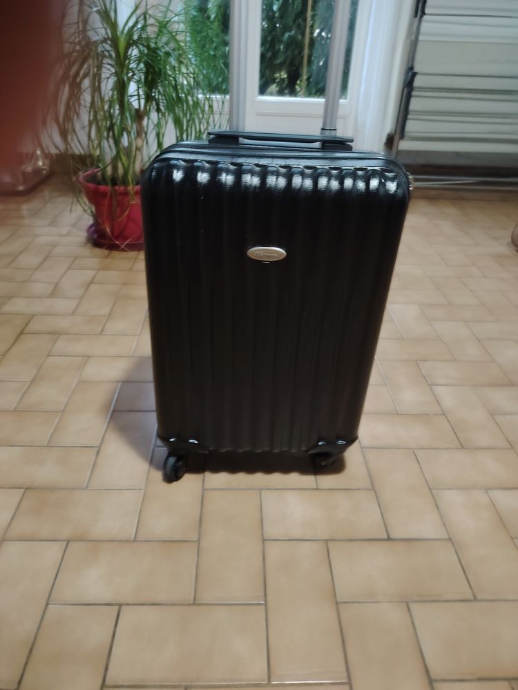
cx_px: 259
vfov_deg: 71.6
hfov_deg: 56.8
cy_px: 345
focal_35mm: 24
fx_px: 479
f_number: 1.75
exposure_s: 1/50
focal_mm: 5.25
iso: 5291
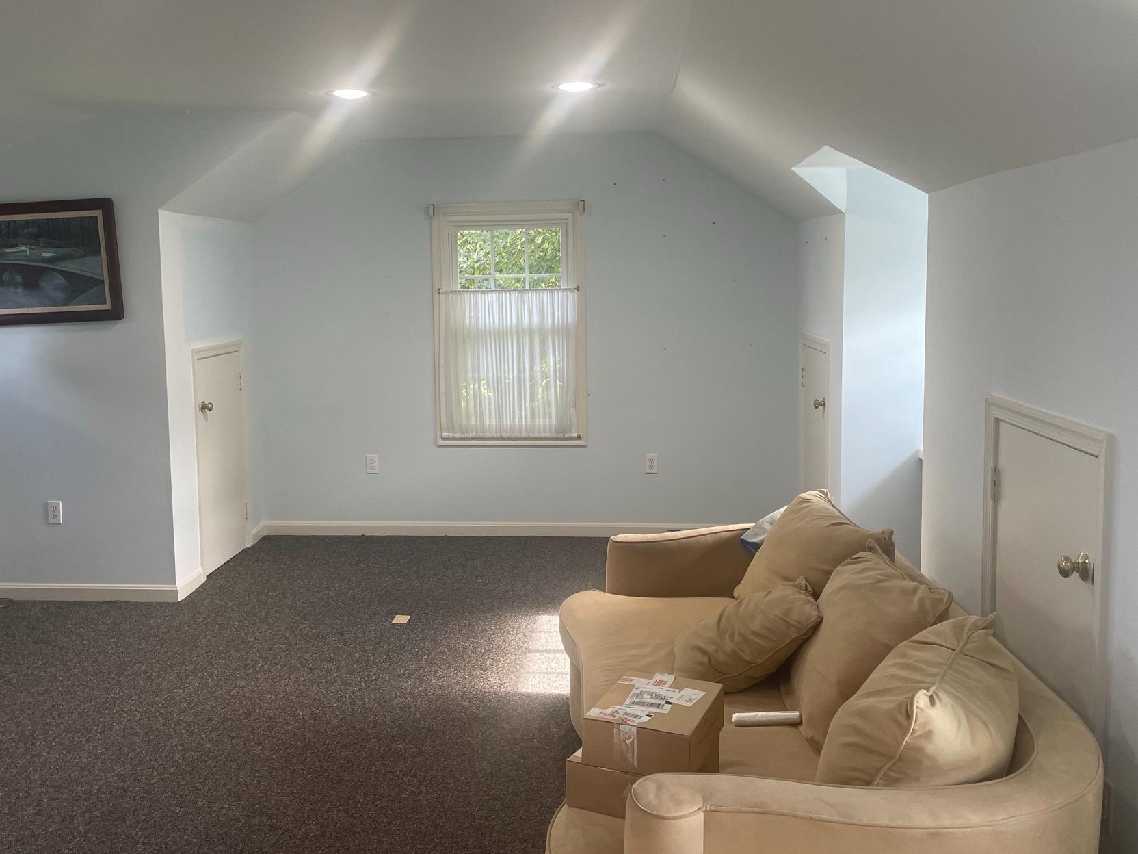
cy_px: 390
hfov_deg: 56.6
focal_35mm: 32
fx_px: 1052
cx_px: 498
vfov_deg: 44.1
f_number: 1.6
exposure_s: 1/60
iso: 80
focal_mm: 4.2
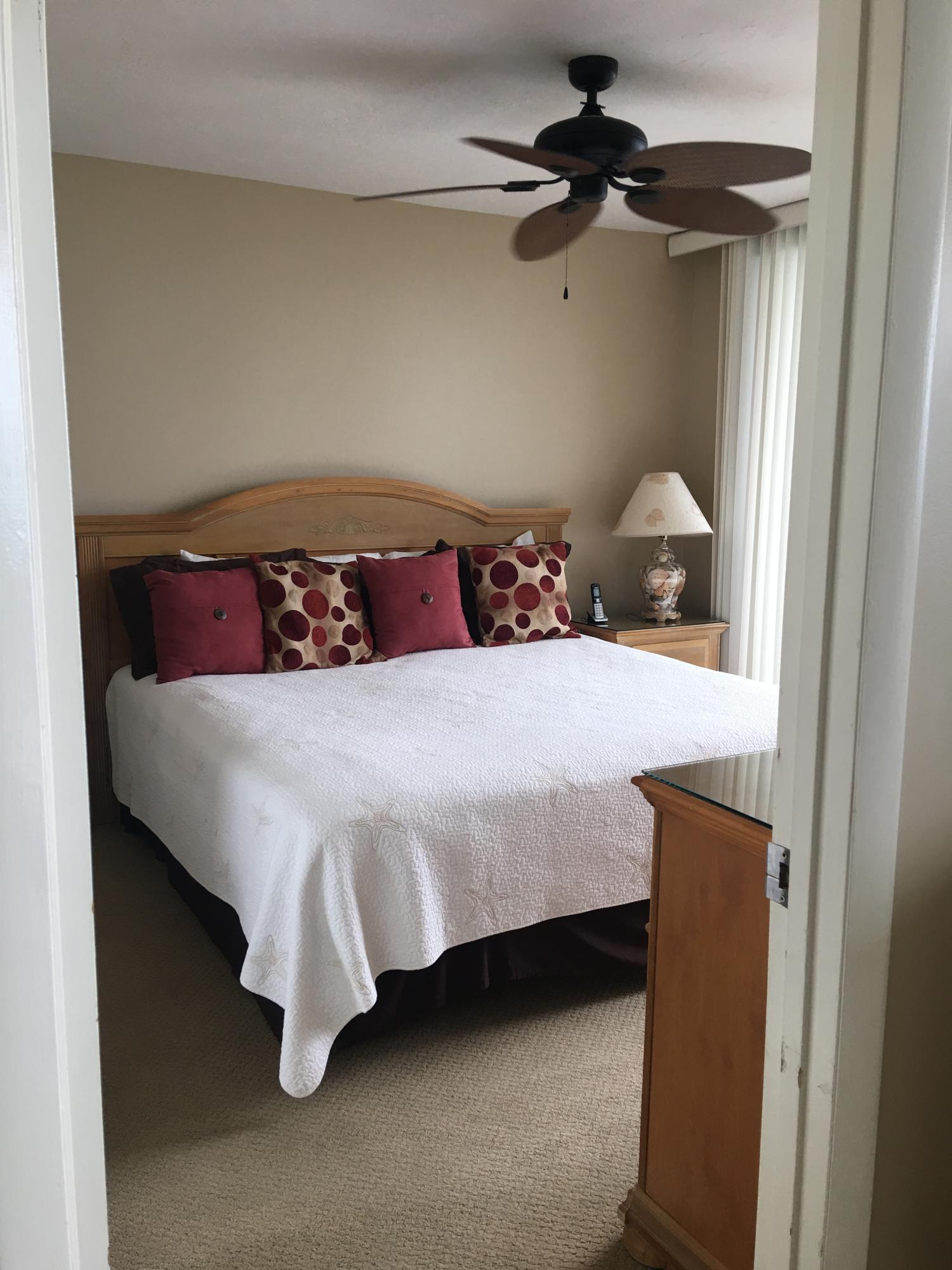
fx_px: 1063
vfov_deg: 61.7
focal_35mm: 29
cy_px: 635
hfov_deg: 48.2
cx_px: 476
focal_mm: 4.15
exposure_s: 1/15
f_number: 2.2
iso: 25
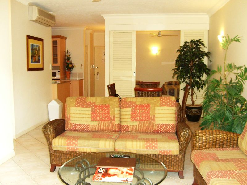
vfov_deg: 40.7
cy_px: 92
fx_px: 250
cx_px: 124
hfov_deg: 52.6
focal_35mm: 35
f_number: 2.8
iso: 320
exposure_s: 1/45
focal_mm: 5.8
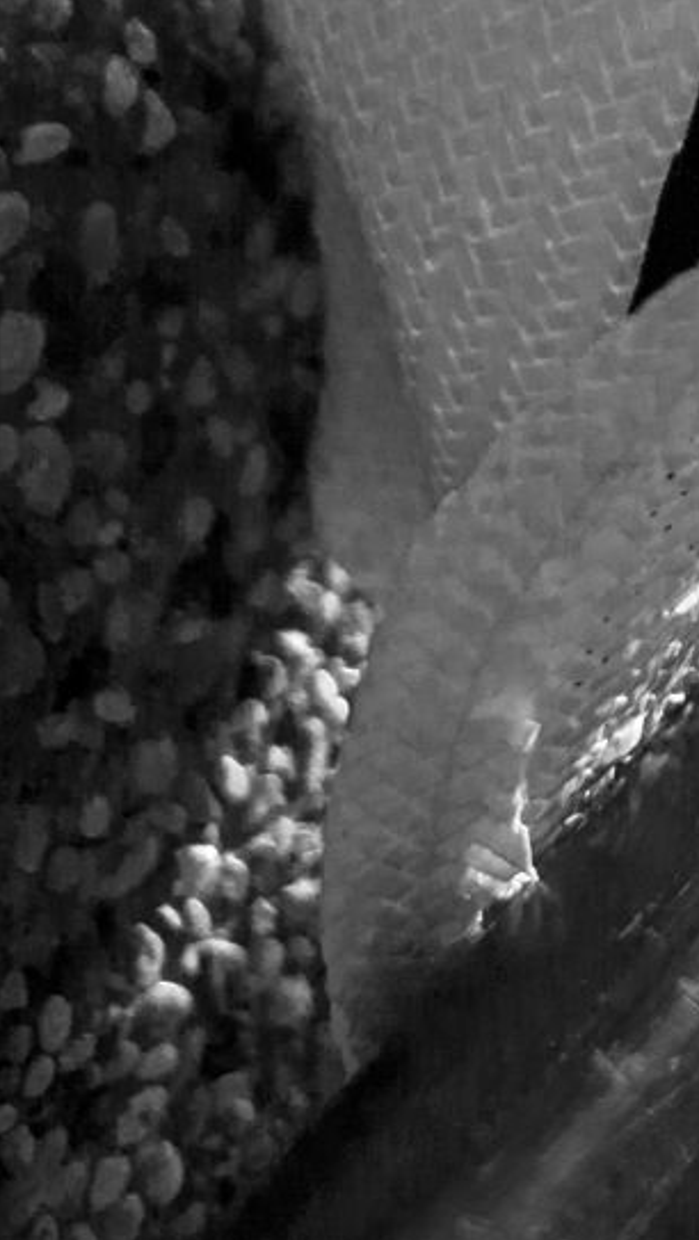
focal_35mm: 77
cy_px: 249
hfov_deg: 12.7
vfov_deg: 27.0
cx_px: 1604
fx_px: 2534
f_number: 2
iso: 200
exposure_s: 1/1000
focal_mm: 12
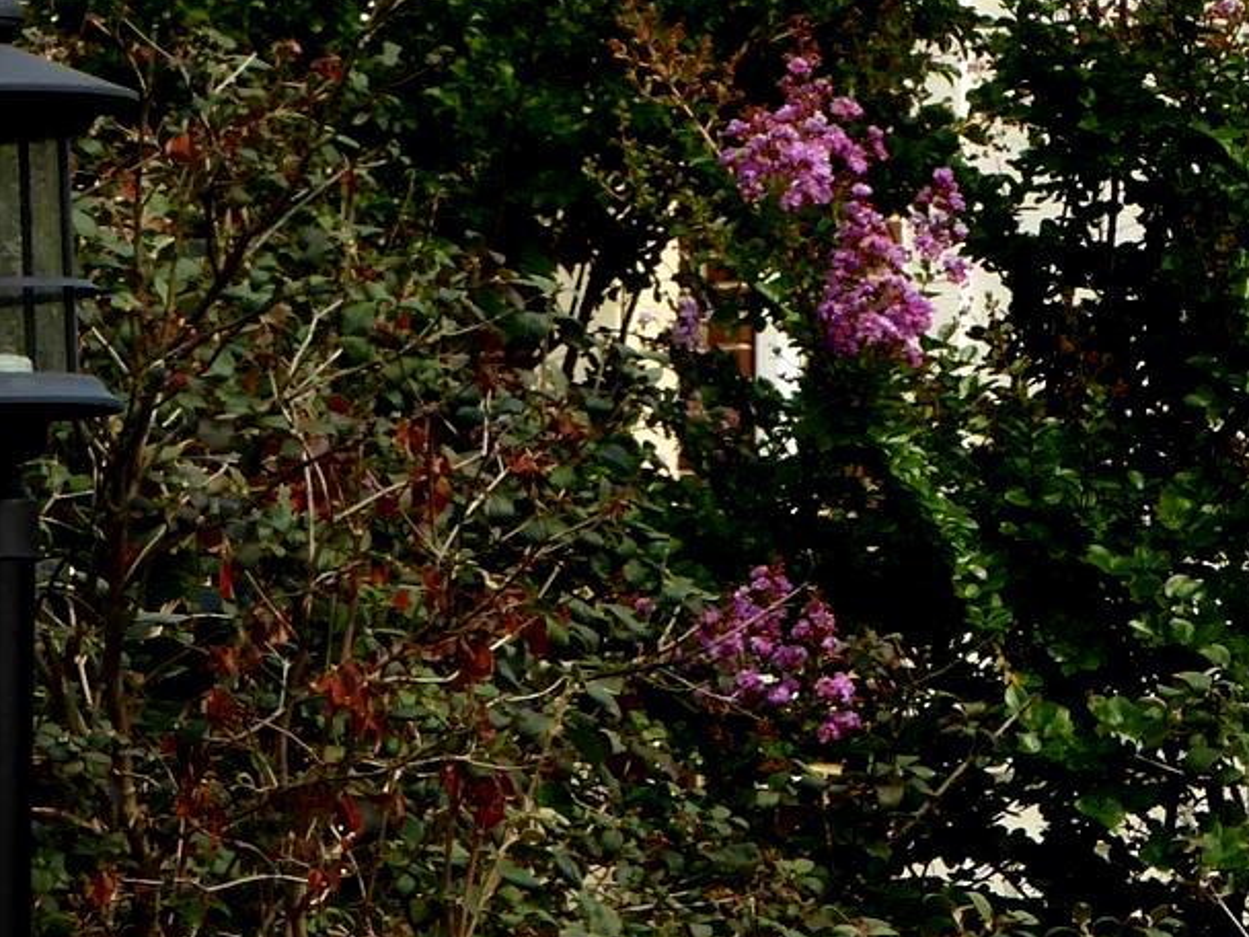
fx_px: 16778
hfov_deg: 4.3
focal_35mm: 465
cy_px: 6
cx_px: 275
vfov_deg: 3.2
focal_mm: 22.3
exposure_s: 1/320
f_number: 5.2
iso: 100
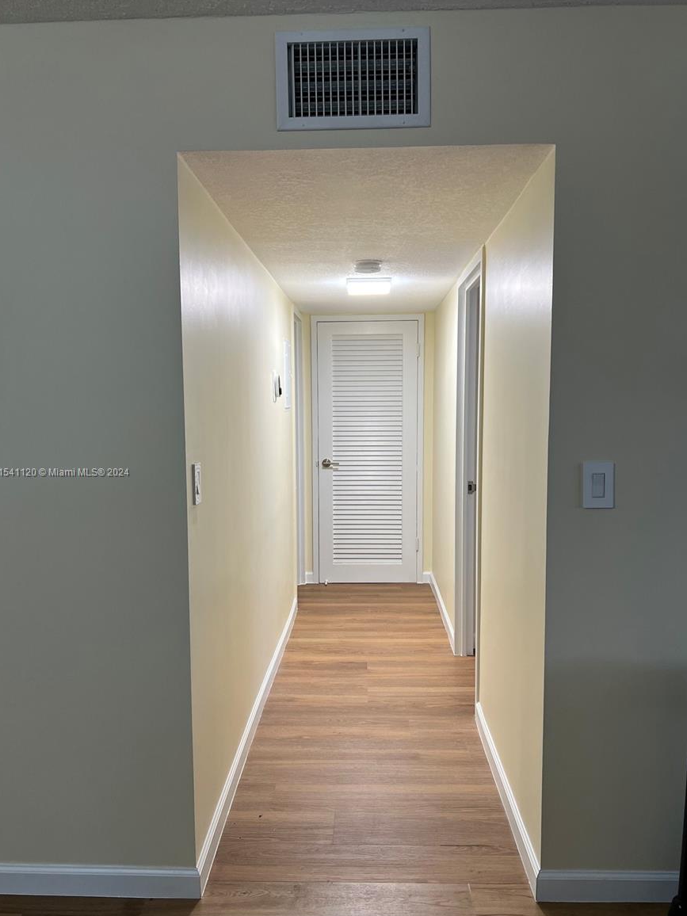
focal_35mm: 27
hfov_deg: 51.4
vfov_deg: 65.3
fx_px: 714
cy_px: 473
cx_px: 341
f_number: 1.5
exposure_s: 1/120
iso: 64
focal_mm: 5.7
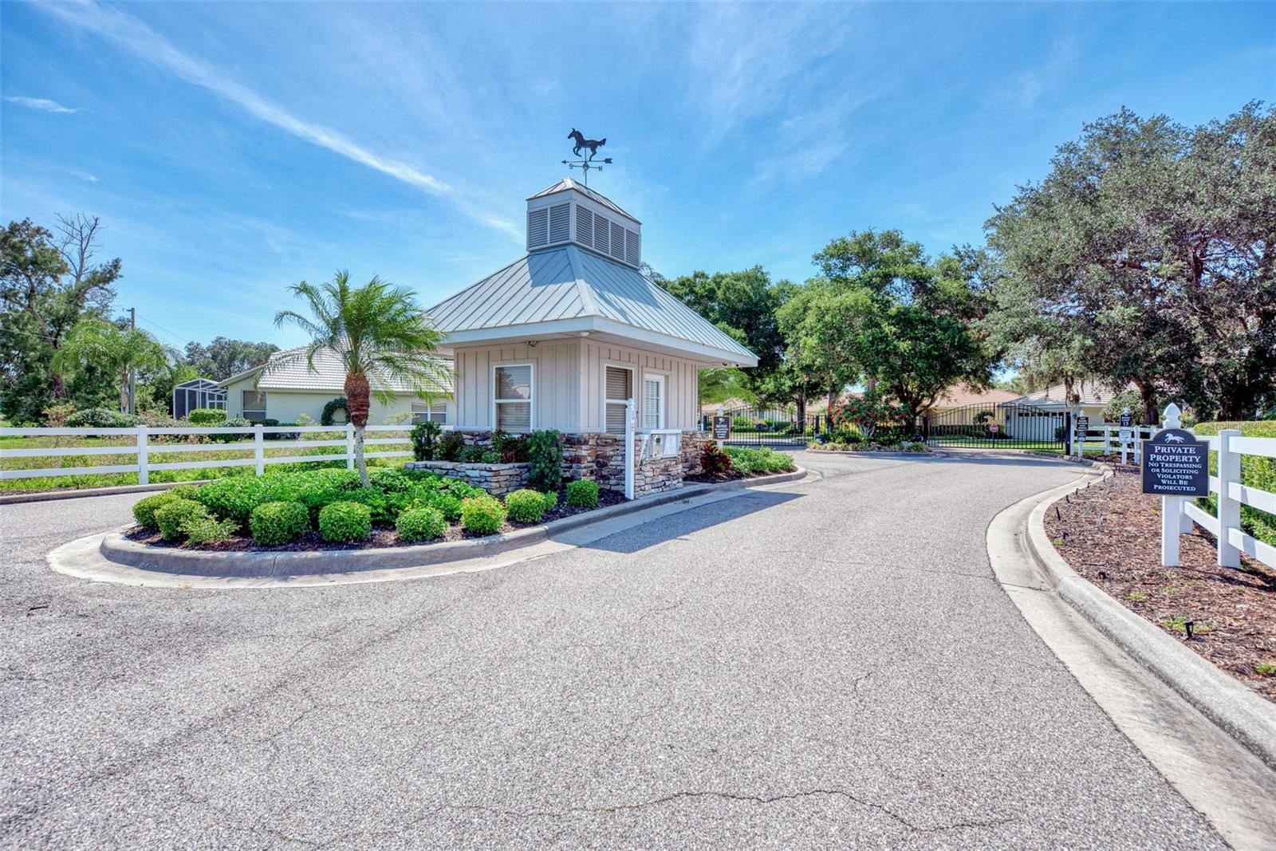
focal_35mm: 17
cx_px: 638
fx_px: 603
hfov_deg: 93.3
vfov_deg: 70.5
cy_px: 426
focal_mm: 17
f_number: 7.1
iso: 200
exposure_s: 1/3200
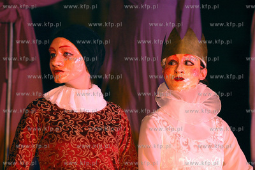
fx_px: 1115
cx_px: 128
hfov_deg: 13.1
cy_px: 85
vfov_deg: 8.7
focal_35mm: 158
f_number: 3.2
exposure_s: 1/160
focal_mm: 105
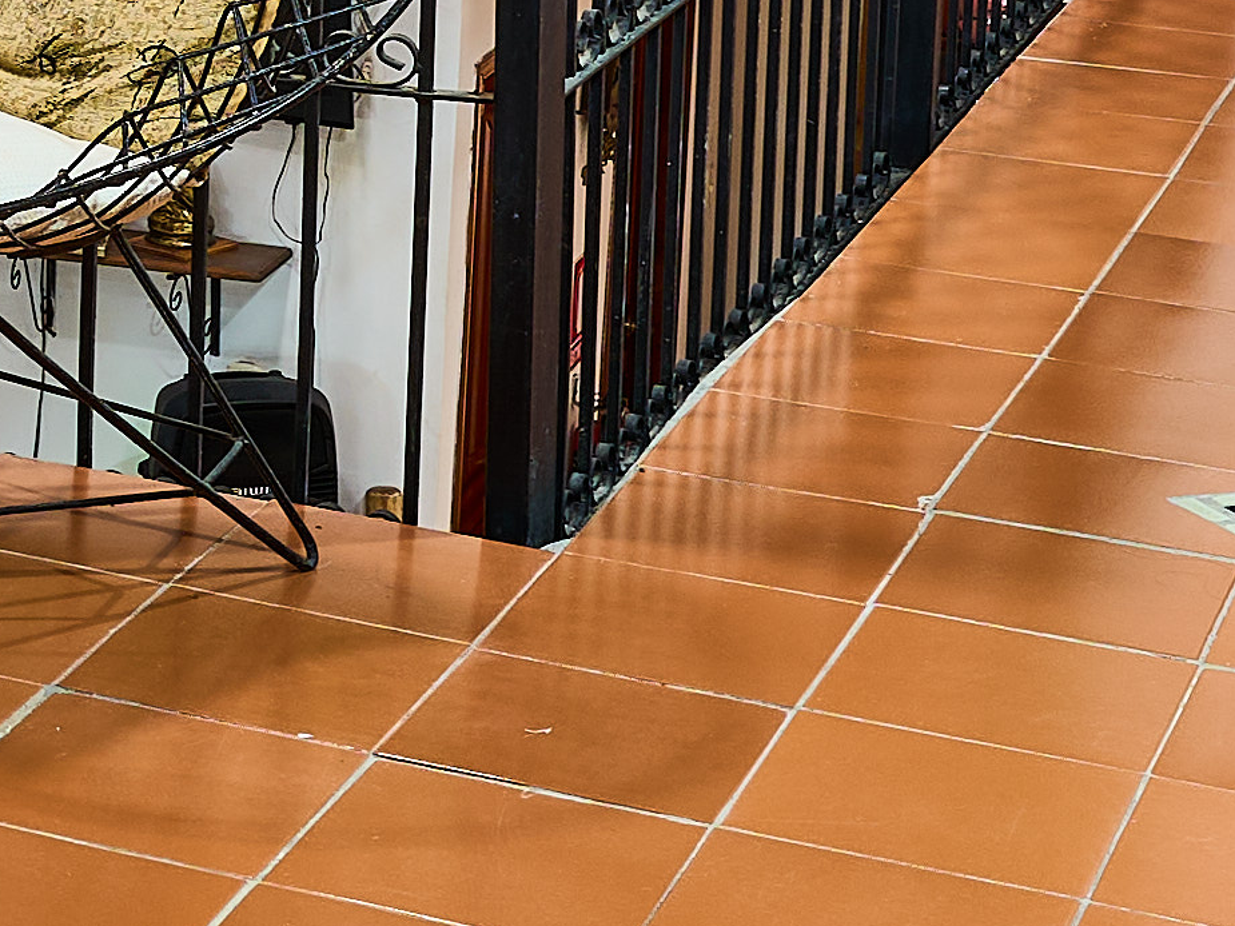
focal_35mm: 124
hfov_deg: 14.7
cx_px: -662
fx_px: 4425
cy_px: -191
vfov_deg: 11.7
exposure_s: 3.2
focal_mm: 20
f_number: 11
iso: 100
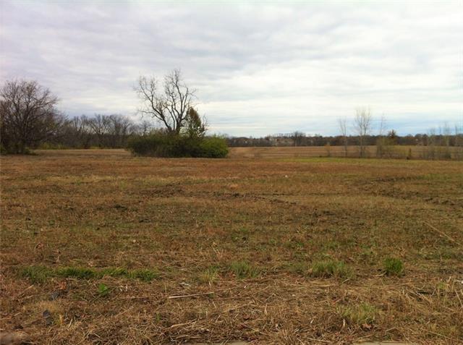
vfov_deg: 40.5
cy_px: 172
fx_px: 467
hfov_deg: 52.7
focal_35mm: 35
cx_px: 232
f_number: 2.8
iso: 80
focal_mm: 3.85
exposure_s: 1/236
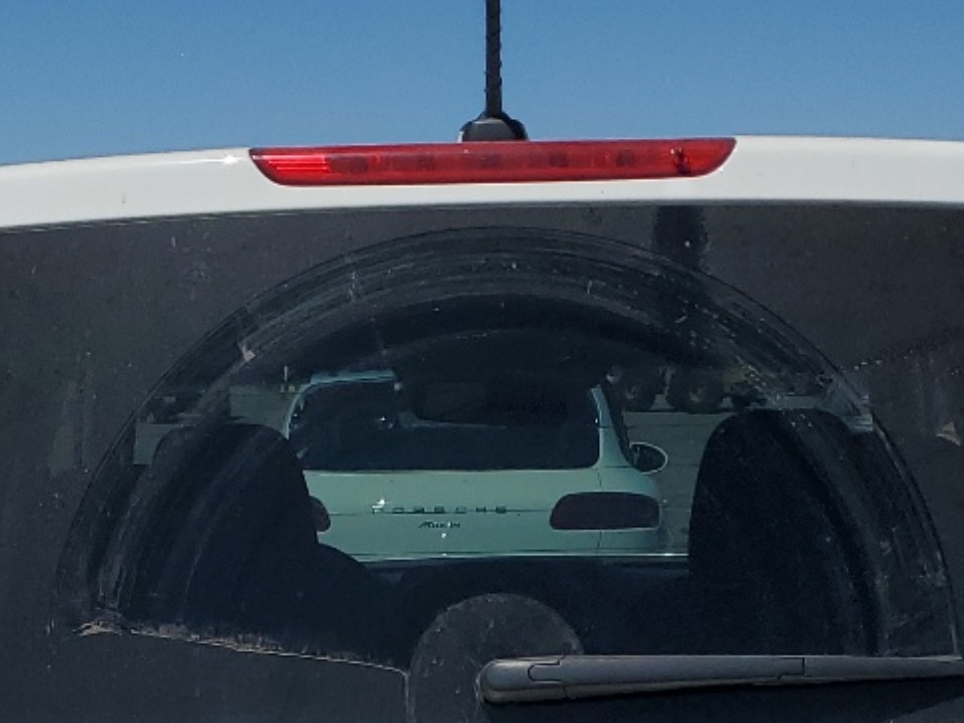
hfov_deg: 22.8
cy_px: 940
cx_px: 444
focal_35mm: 86
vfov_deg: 16.3
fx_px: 2395
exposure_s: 1/10000
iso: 51
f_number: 1.5
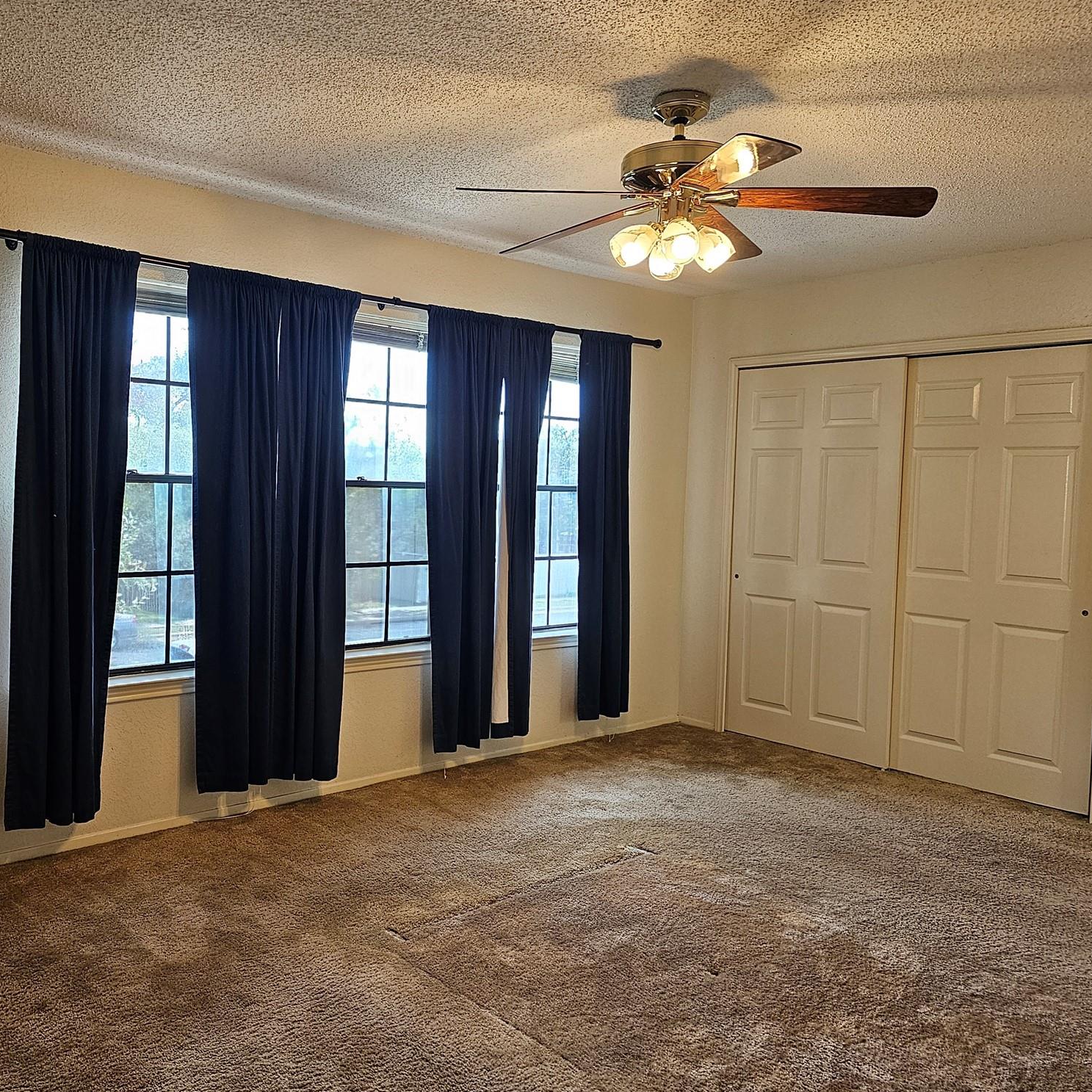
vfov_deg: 57.3
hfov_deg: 56.8
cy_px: 540
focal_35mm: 28
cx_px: 433
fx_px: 999
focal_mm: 6.3
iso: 250
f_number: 1.7
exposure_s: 1/120
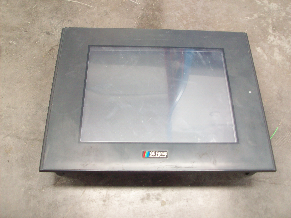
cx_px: 146
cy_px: 109
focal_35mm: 34
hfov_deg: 54.0
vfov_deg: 41.8
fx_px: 286
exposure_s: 1/15.2
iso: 160
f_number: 2.8
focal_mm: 5.7
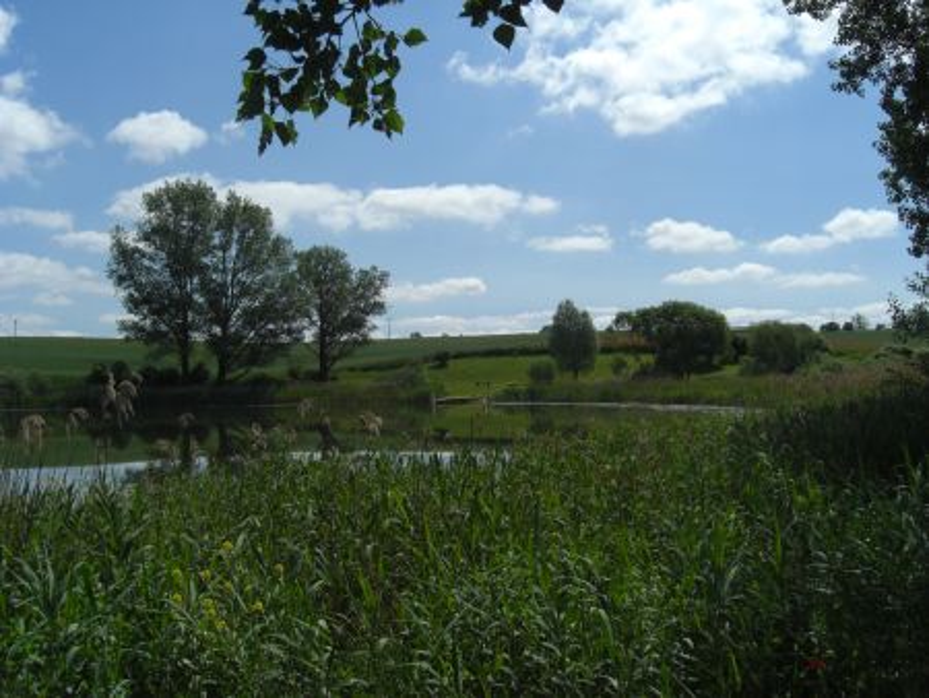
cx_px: 464
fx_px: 1020
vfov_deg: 37.8
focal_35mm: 38
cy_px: 349
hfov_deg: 49.0
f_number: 8
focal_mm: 7.9
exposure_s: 1/400
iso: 80
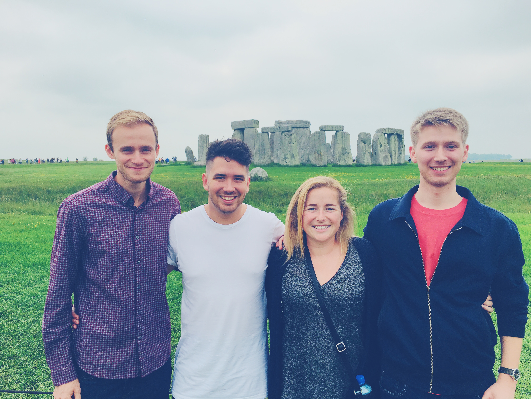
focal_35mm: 29
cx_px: 266
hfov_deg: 61.7
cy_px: 200
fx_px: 445
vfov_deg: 48.2
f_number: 2.2
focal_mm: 4.15
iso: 25
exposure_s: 1/769
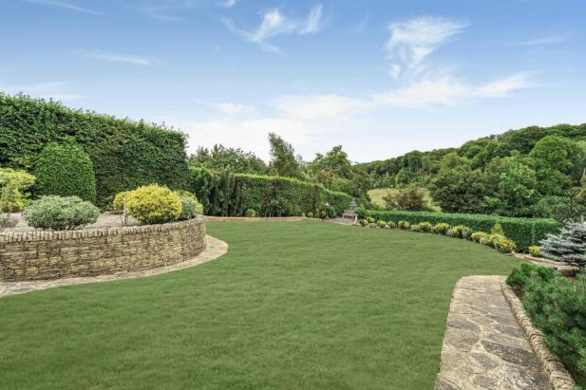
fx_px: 277
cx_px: 309
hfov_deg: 93.2
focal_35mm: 17
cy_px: 198
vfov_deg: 70.4
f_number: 8
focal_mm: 16
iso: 400
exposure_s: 1/200
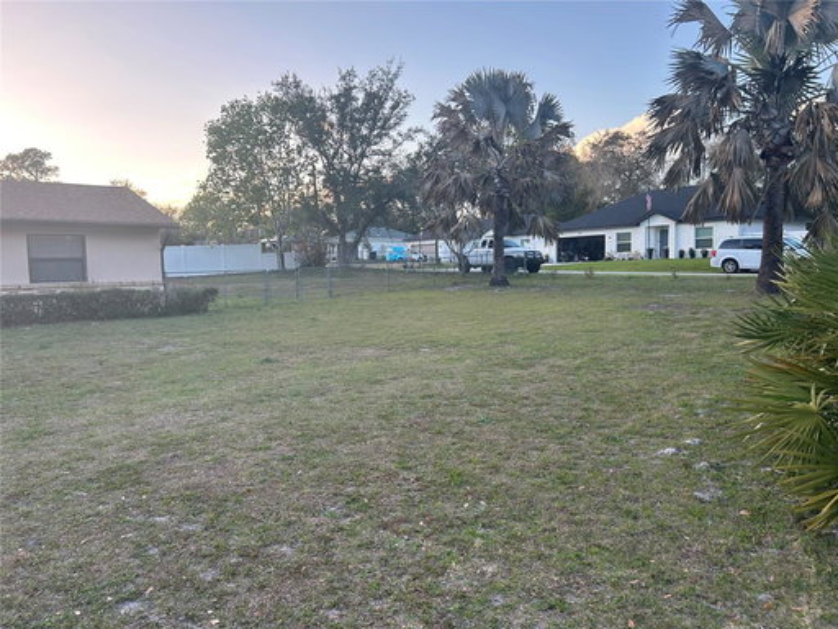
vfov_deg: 53.1
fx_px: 629
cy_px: 314
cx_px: 419
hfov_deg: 67.3
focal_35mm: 26
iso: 50
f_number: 1.5
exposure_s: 1/387
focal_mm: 5.7
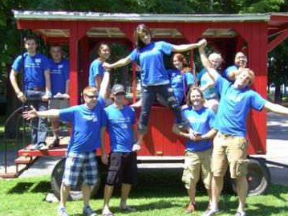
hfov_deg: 31.7
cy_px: 108
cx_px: 153
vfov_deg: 24.0
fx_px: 507
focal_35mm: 61
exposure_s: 1/125
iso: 64
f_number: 4.8
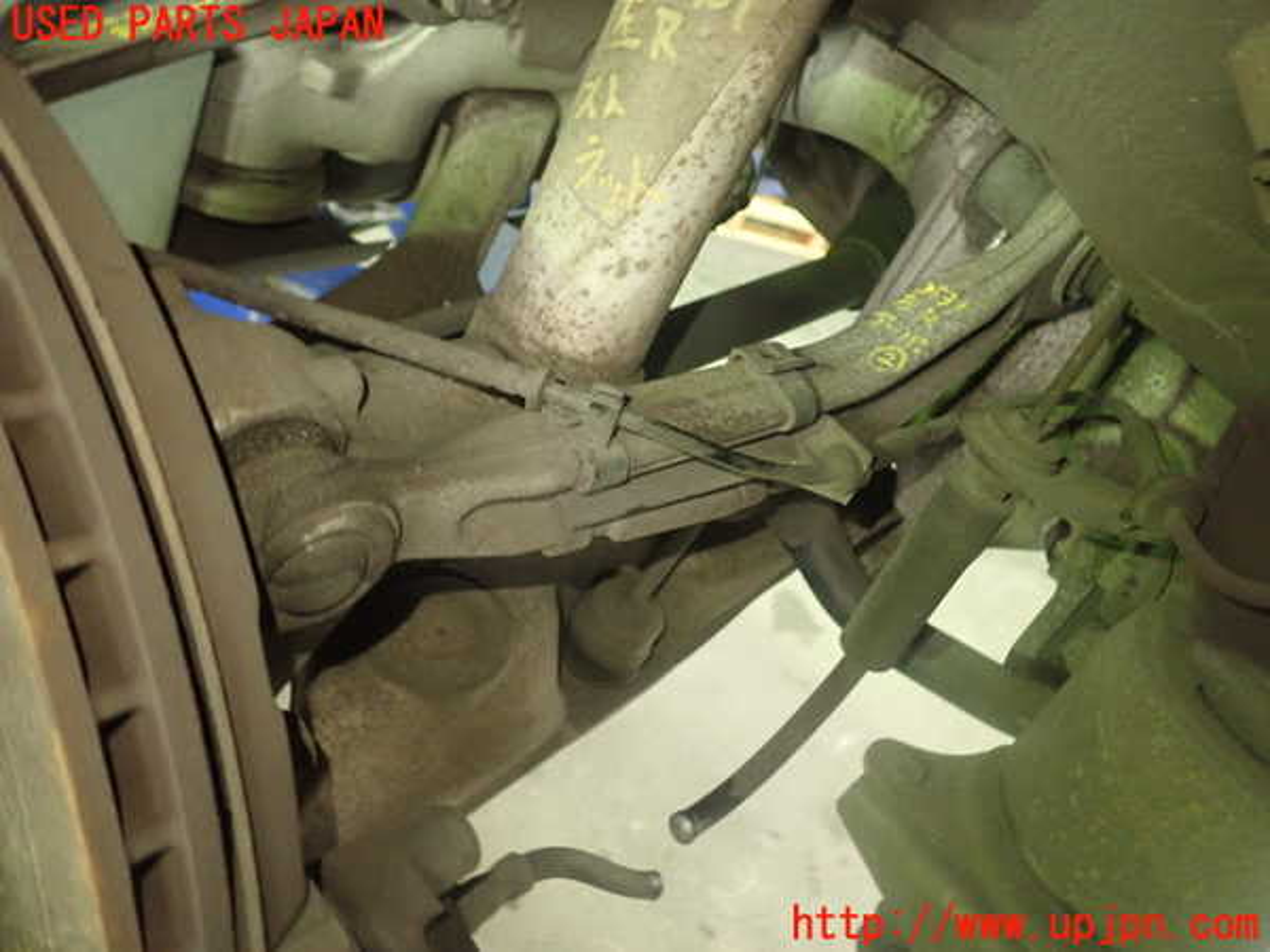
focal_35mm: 30
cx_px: 635
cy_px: 476
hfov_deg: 60.0
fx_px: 1101
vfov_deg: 46.8
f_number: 2.3
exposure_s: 1/30
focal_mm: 5.5
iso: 1000
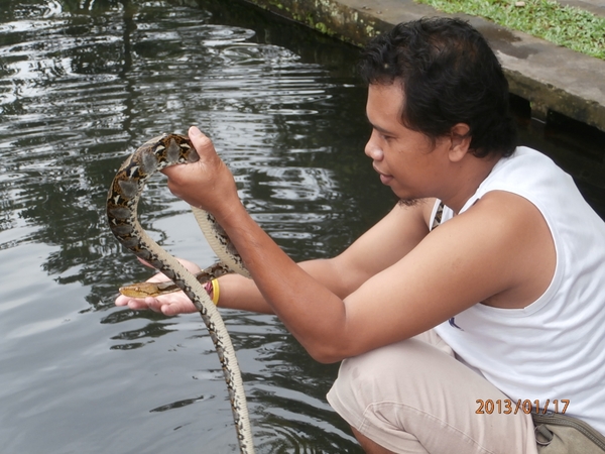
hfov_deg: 28.6
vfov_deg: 21.6
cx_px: 302
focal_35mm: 68
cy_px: 227
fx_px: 1188
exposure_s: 1/100
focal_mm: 12.1
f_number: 4.7
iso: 100
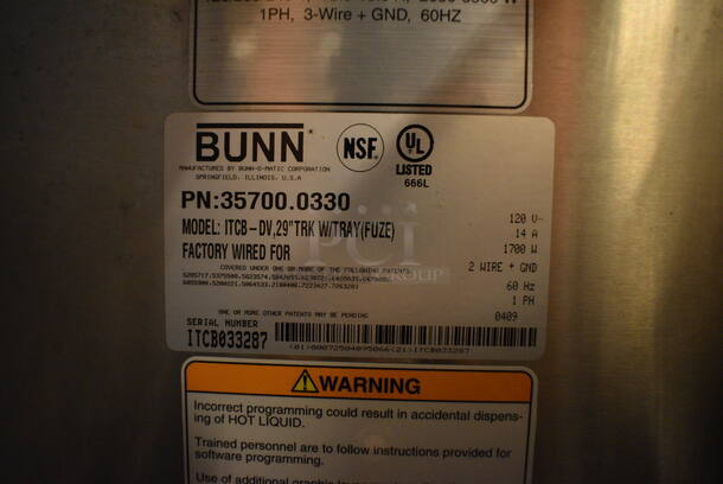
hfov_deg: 67.3
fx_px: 543
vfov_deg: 48.0
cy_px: 242
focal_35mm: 27
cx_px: 362
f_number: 3.5
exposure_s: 1/50
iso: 3200
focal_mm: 18
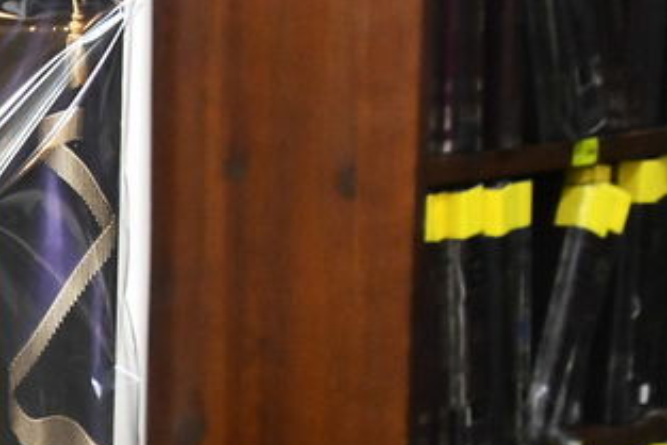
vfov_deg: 9.5
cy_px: 548
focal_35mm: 143
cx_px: -776
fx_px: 2651
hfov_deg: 12.2
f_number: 5.6
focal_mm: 32
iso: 2500
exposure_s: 1/160
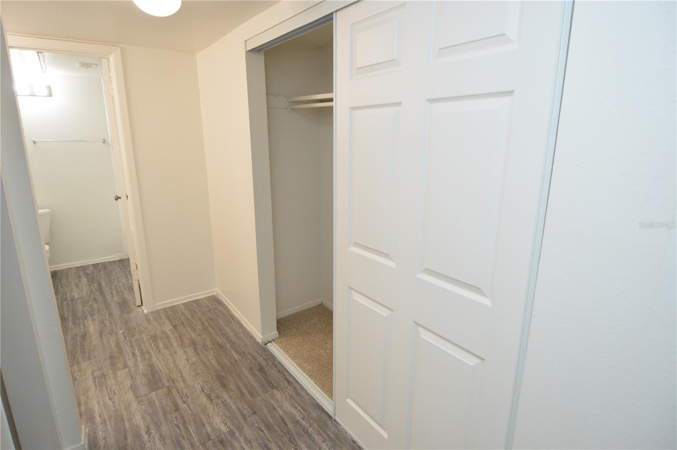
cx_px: 338
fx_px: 338
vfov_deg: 67.3
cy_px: 225
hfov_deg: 90.1
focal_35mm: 18
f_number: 4.5
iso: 400
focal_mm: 12
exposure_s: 1/80
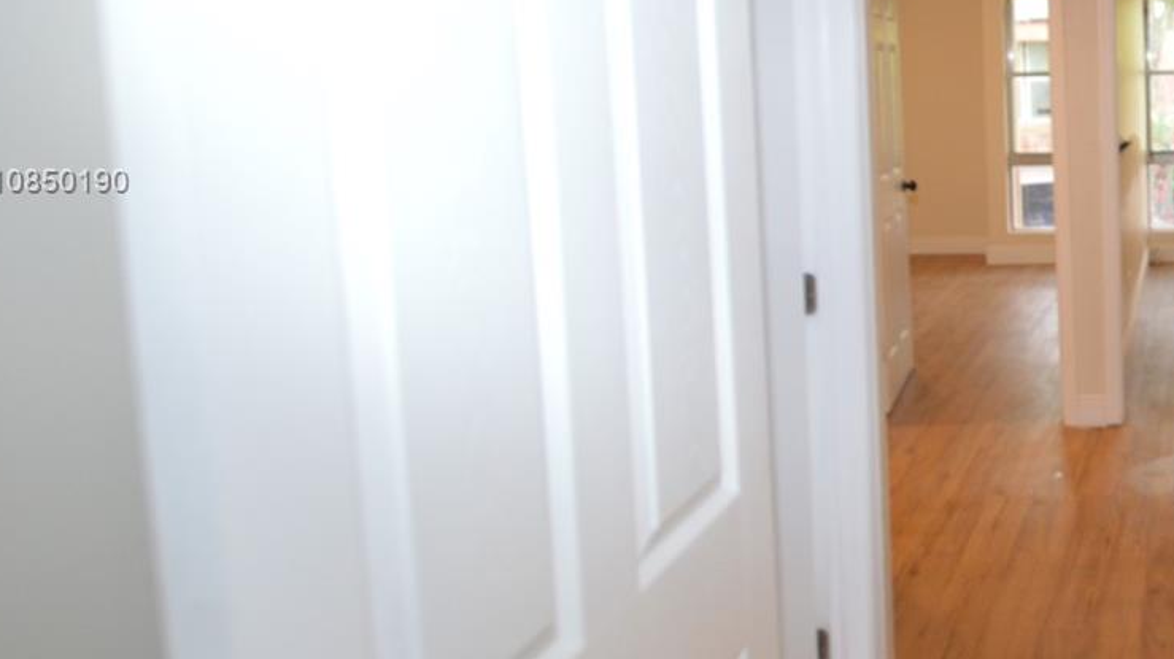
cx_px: 1147
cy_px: 183
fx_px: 1058
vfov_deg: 34.1
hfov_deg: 48.8
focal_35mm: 34
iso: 640
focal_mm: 10
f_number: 3.5
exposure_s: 1/60
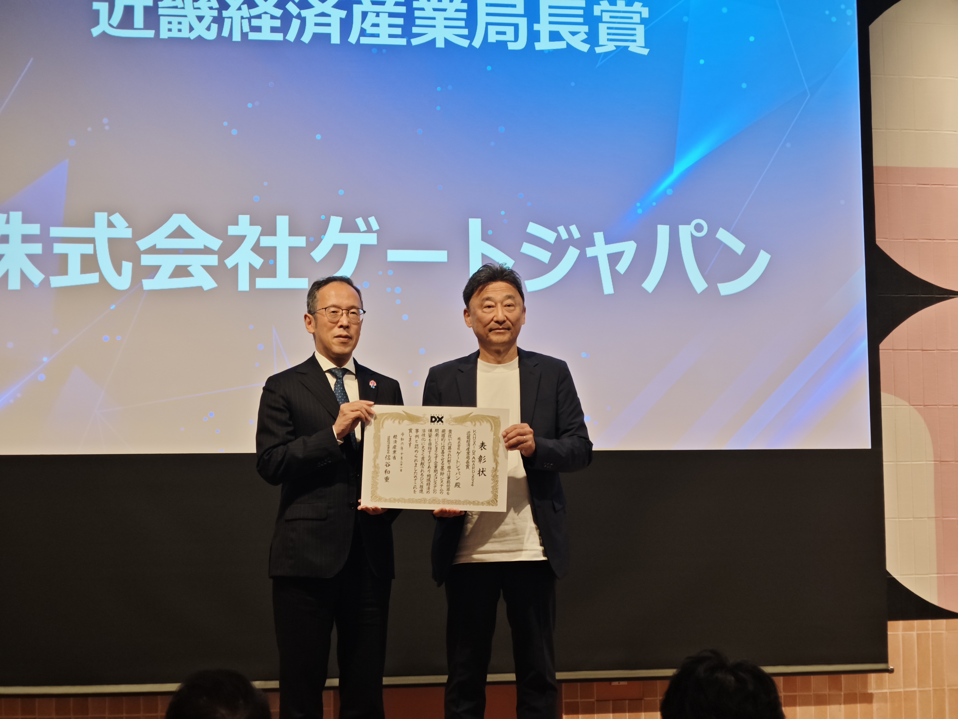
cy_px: 360
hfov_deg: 29.0
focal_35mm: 67
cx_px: 479
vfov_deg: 21.9
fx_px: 1854
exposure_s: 1/100
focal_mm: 10.1
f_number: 2
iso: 320
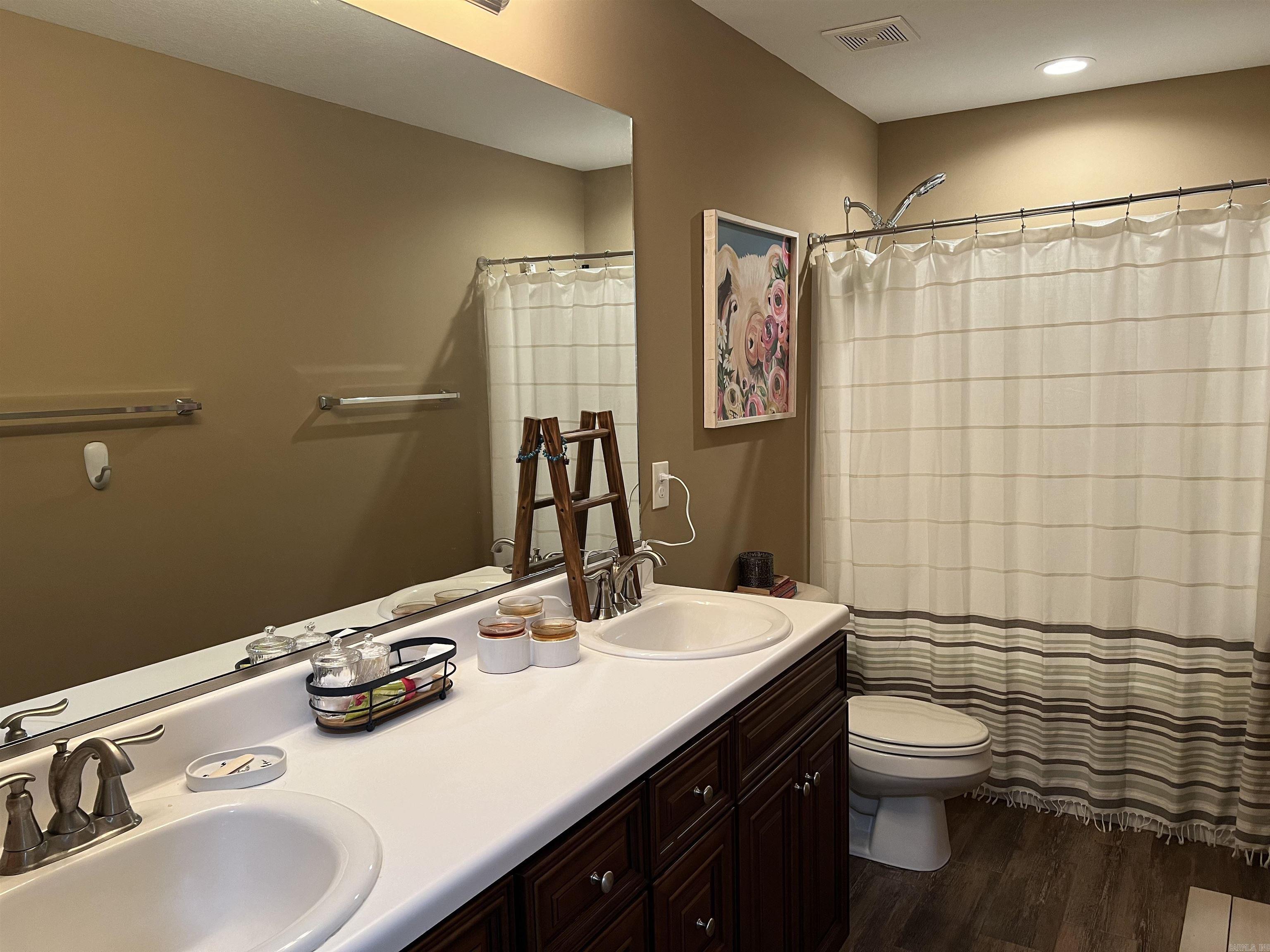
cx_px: 635
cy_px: 476
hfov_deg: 67.3
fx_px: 954
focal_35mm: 26
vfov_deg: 53.1
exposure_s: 1/60
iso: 100
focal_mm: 5.7
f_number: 1.5
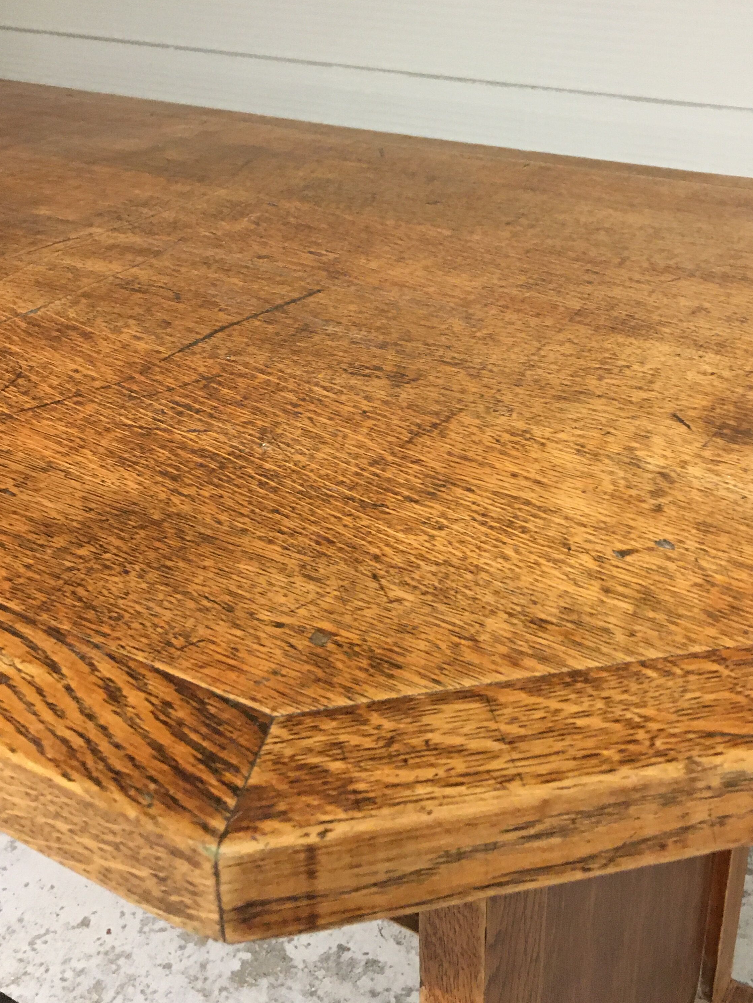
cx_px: 476
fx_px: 1131
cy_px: 431
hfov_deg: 36.6
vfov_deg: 47.7
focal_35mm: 39
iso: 200
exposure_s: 1/17
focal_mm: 4.15
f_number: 2.2
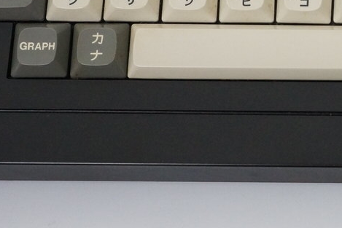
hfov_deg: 14.9
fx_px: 1264
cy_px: -94
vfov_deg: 10.0
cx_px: 416
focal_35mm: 133
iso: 1600
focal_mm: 26
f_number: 10
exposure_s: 1/50
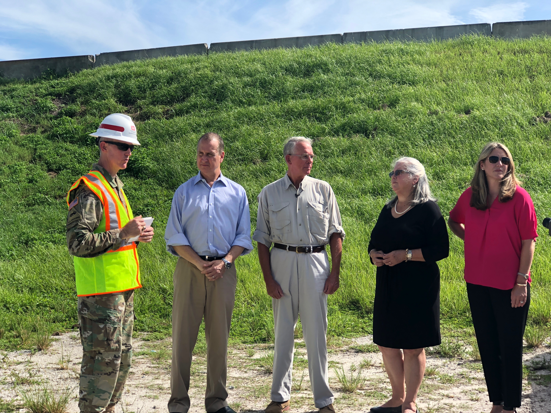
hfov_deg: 33.8
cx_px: 276
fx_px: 907
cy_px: 206
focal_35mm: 57
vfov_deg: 25.7
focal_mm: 6.6
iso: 20
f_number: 2.8
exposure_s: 1/564
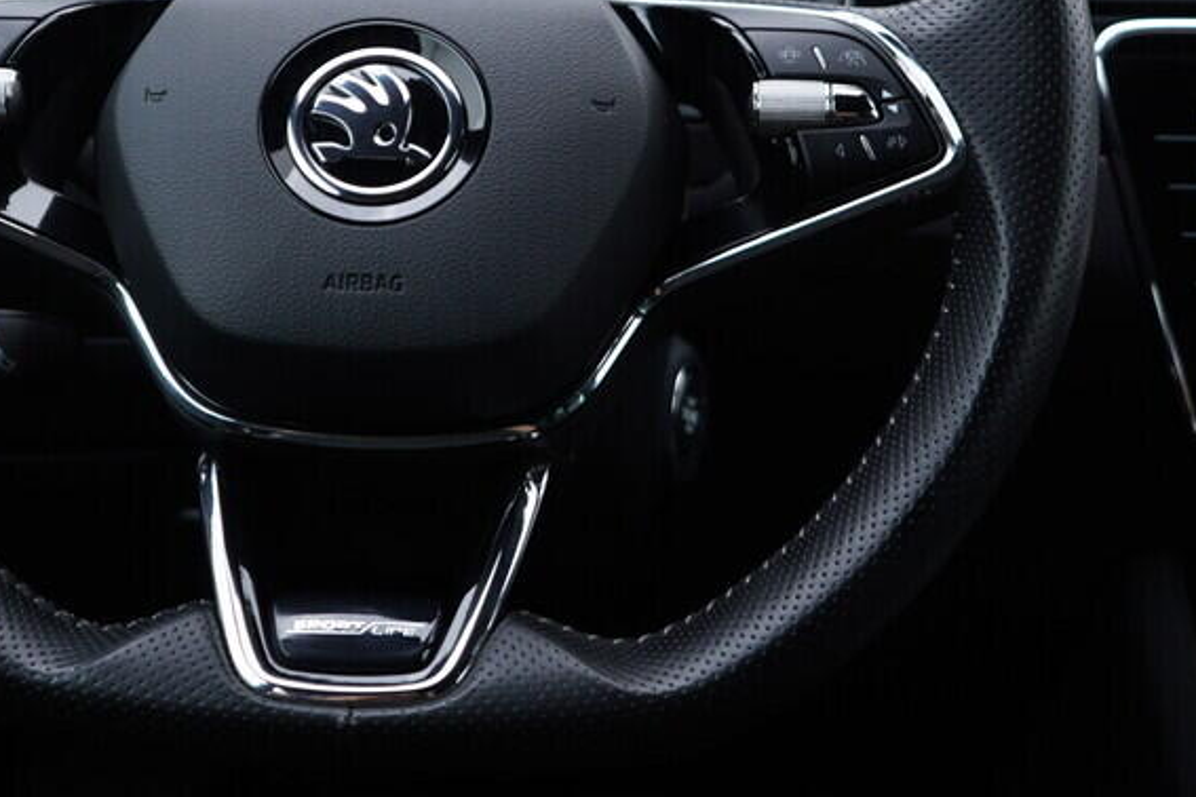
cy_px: 155
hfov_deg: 30.9
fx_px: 2159
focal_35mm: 65
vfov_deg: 20.7
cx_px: 479
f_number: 2.8
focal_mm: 24
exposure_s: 1/40
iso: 160
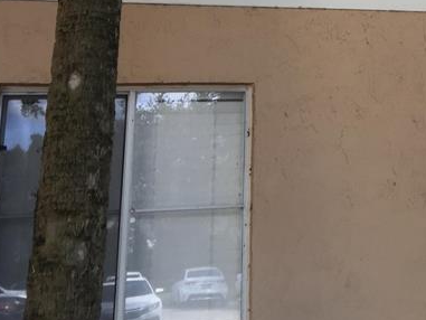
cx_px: 449
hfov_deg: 23.7
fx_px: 960
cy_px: -95
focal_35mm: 78
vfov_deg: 17.7
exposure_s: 1/141
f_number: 2.2
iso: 32
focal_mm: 4.15
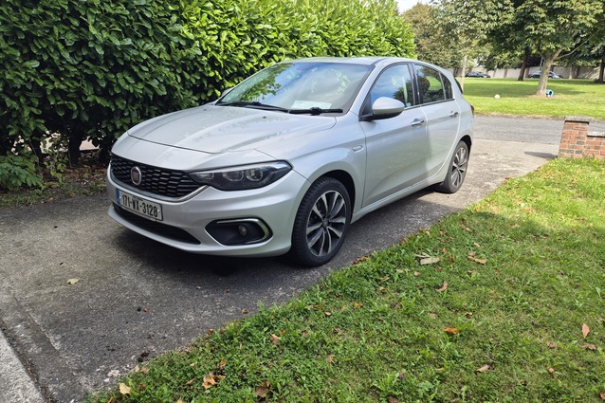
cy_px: 199
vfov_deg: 53.1
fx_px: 403
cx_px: 302
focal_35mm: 24
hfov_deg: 73.8
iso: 25
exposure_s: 1/422
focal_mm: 5.4
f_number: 1.8
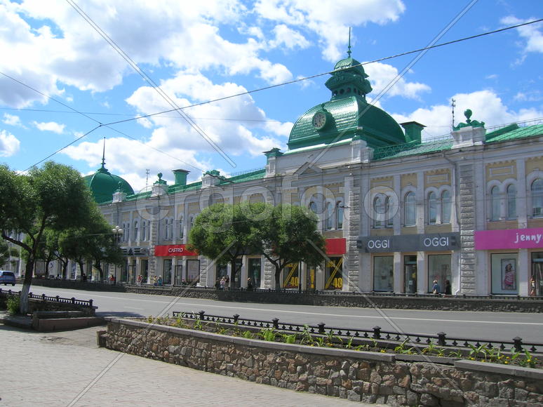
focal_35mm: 34
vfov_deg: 41.8
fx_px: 533
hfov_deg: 54.0
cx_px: 272
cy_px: 204
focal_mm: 5.7
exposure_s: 1/400
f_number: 4.9
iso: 50
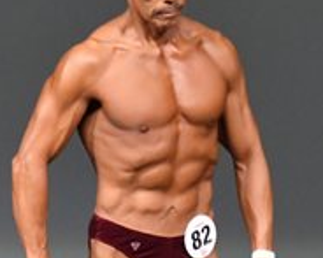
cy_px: 223
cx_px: -38
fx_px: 13004
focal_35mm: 1361
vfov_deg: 1.1
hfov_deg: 1.4
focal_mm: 230
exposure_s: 1/400
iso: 5000
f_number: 5.6
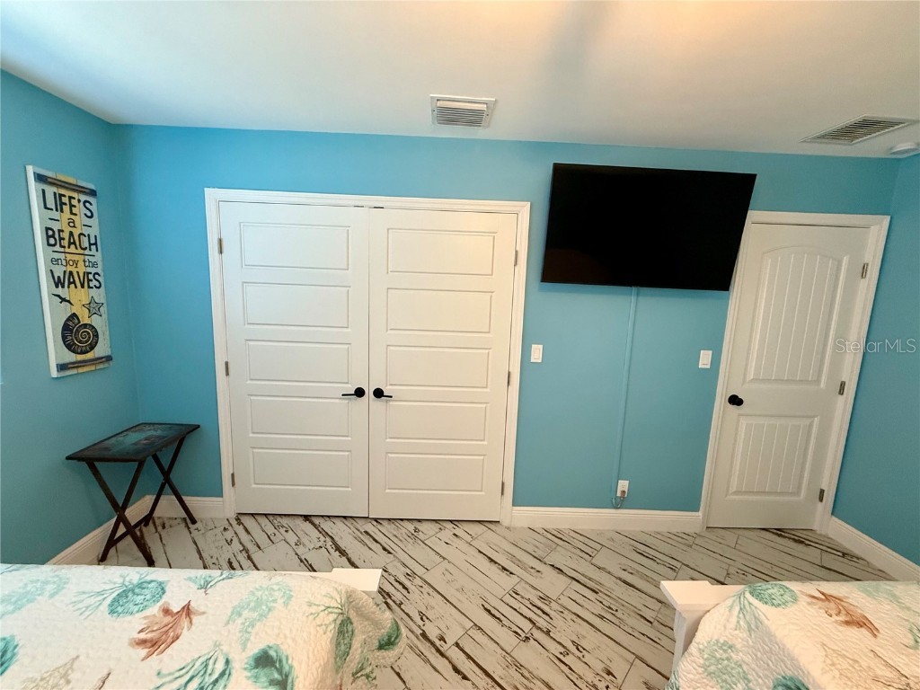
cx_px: 460
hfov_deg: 102.1
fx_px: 372
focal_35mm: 14
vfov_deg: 85.7
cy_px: 345
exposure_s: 1/60
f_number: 2.2
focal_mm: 2.22
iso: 250
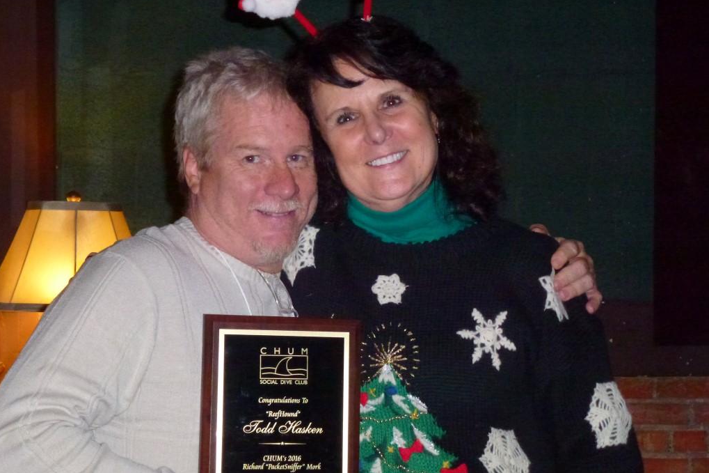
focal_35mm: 93
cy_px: 263
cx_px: 353
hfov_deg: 21.9
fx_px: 1831
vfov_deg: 14.7
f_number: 4.9
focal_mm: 16
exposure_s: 1/60
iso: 800
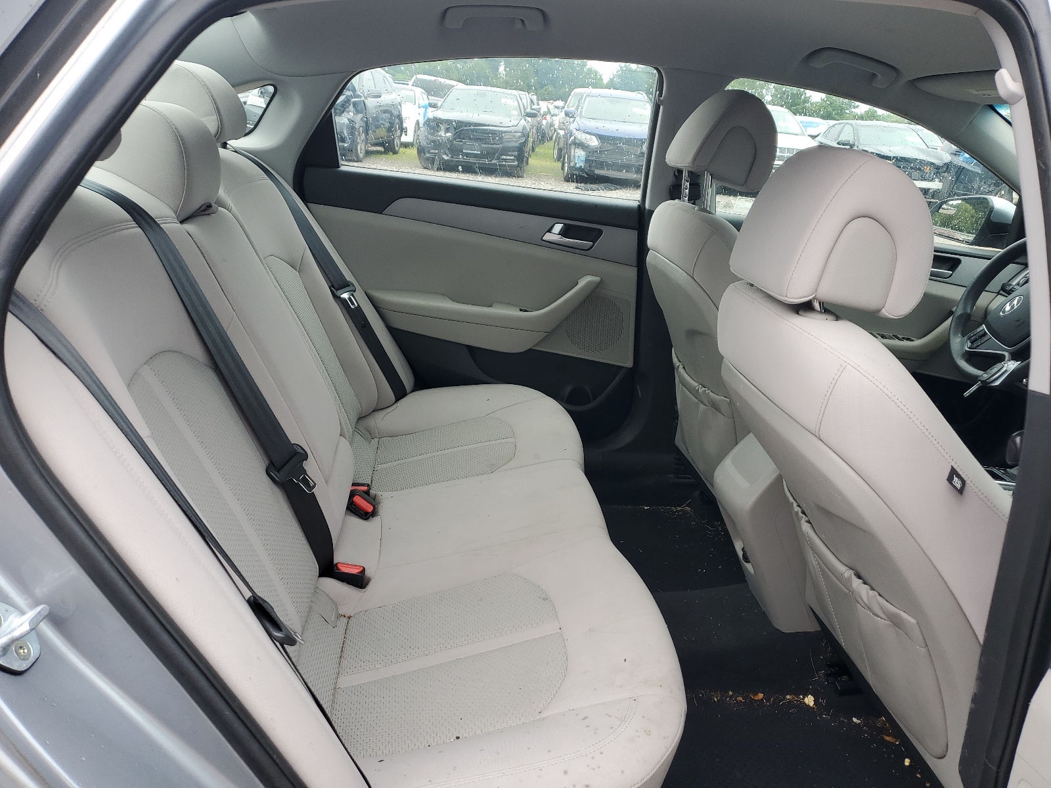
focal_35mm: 26
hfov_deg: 67.3
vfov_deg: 53.1
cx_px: 526
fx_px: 789
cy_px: 394
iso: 50
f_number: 1.5
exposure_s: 1/323
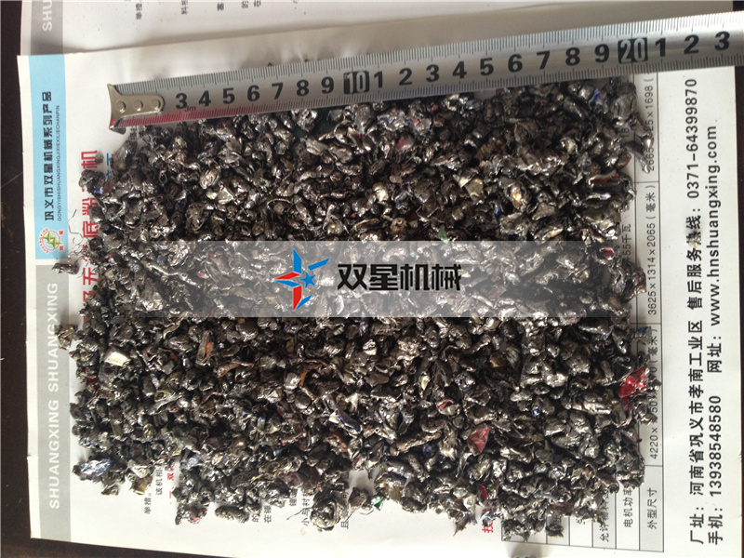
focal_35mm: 35
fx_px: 752
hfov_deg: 52.6
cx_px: 372
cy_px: 279
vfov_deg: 40.7
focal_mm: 4.28
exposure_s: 1/20
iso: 64
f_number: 2.4
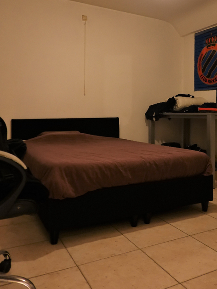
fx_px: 276
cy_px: 112
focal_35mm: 33
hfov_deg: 42.6
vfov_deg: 54.8
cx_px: 137
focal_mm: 9
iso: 800
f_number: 2.8
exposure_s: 1/13
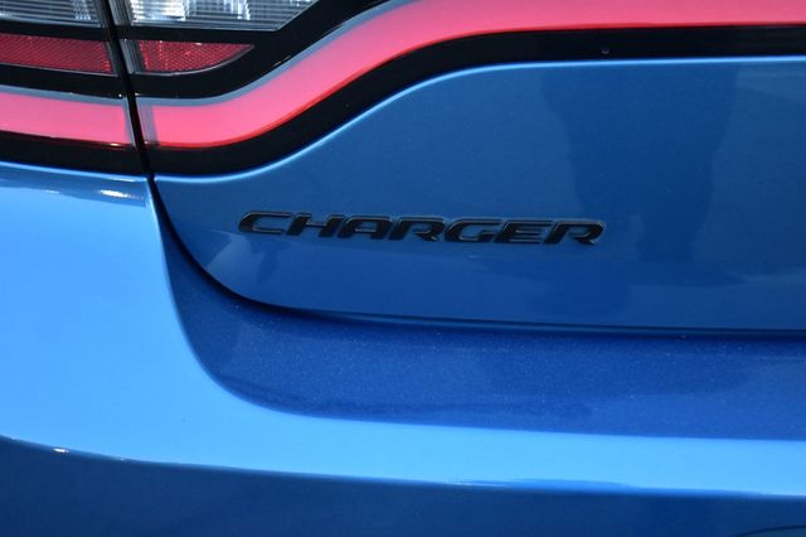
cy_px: 268
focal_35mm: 68
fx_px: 1510
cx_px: 403
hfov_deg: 29.9
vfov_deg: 20.1
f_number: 5
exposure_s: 1/15
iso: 1600
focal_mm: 45
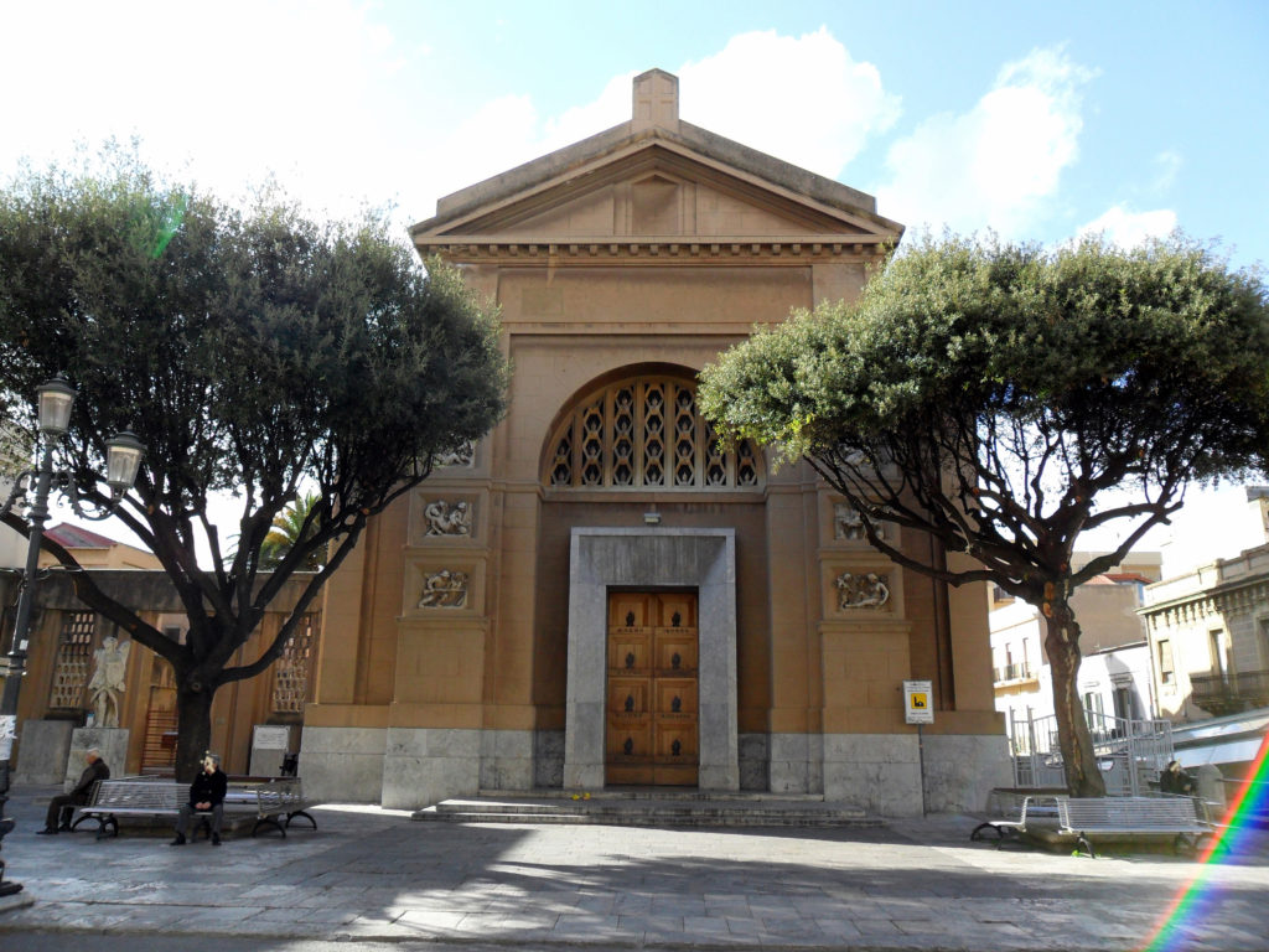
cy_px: 476
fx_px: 990
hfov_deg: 65.3
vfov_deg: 51.4
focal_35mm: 27
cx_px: 634
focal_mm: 4.9
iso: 100
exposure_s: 1/350
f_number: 3.5
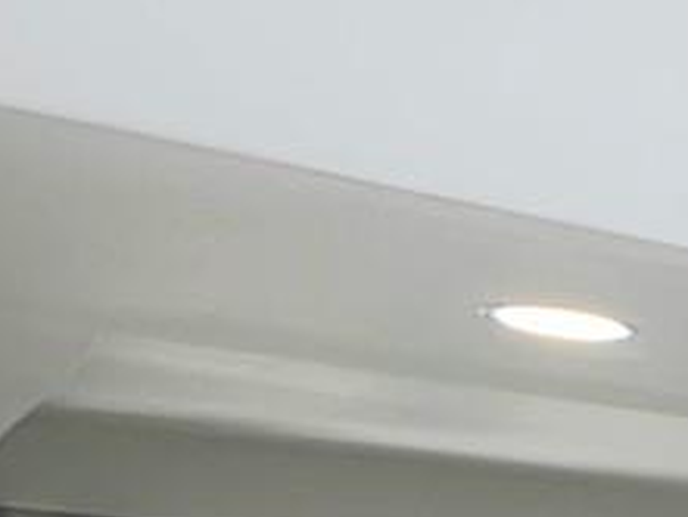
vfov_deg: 14.1
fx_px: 1869
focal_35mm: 94
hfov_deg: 12.9
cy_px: 916
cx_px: 1834
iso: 25
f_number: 1.9
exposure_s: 1/30
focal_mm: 2.2
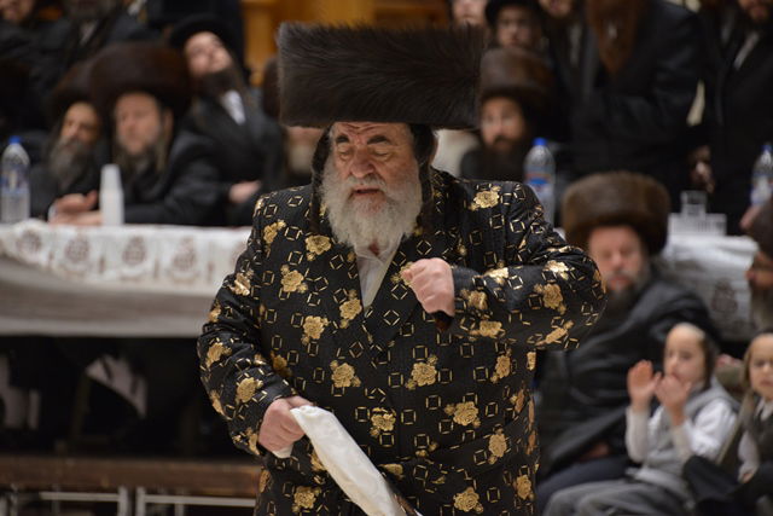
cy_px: 258
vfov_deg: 4.6
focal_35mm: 300
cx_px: 386
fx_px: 6443
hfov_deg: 6.9
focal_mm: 300
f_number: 6.7
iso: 2000
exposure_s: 1/125
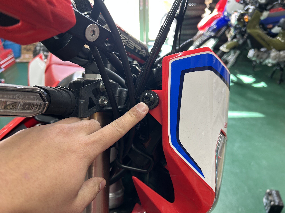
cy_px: 106
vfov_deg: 53.1
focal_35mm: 26
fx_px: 214
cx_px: 142
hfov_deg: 67.3
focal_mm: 5.7
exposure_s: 1/120
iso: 100
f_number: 1.5
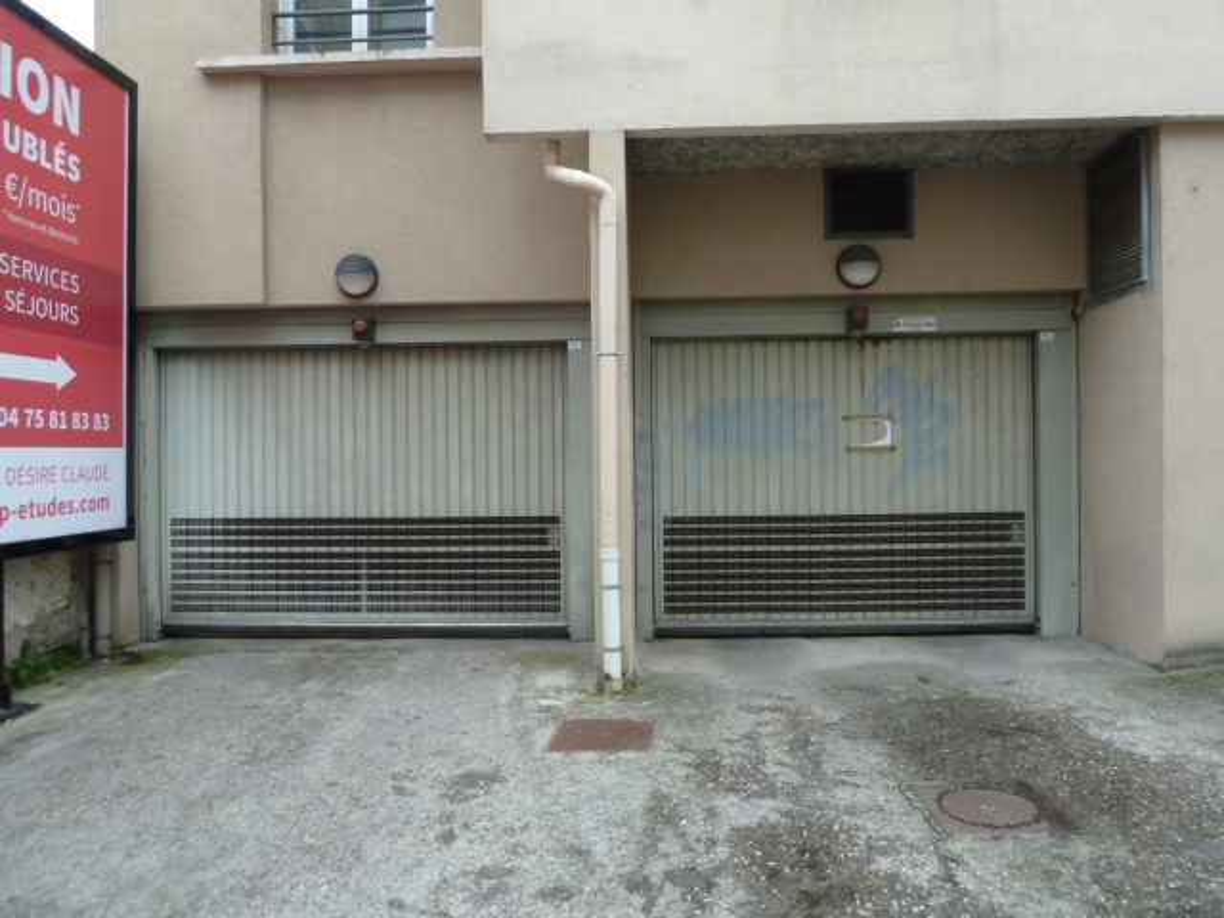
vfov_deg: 54.9
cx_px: 612
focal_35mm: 25
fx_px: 884
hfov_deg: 69.4
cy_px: 459
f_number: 3.3
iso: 80
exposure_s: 1/100
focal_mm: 4.1
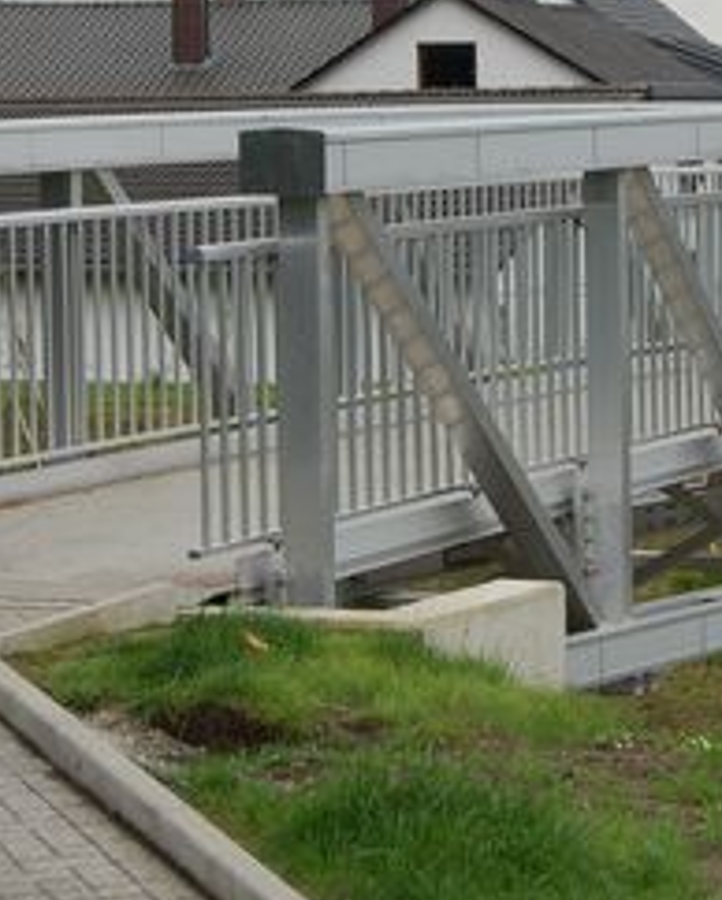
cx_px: 670
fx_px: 3841
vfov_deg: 13.3
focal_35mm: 144
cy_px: 238
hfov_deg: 10.7
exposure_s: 1/200
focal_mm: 40
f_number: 8
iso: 200
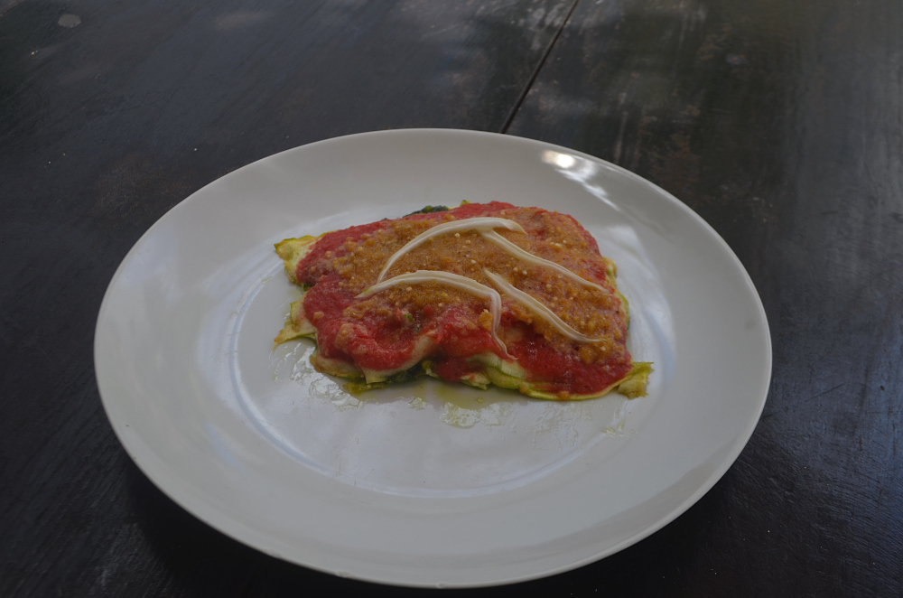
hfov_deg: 49.6
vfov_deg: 34.1
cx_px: 452
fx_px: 976
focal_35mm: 39
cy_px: 299
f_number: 7.1
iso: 200
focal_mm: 26
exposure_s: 1/200
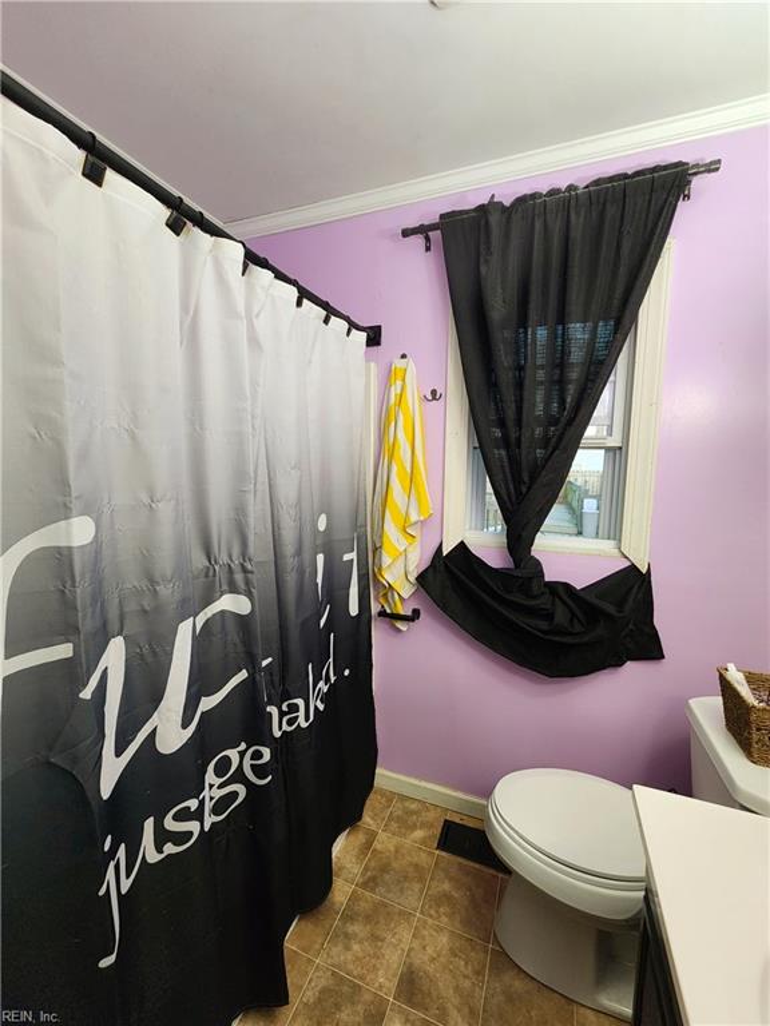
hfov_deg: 89.9
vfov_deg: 106.2
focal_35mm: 13
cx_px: 385
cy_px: 513
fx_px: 386
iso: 250
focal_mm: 2.2
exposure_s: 1/60.2
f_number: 2.2
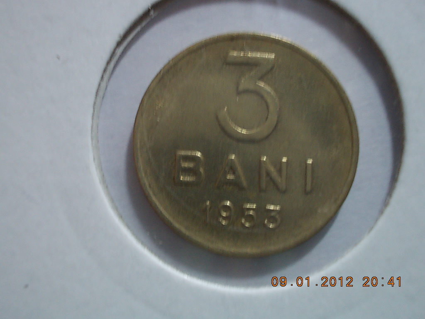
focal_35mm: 43
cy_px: 160
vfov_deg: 33.6
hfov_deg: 43.9
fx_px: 528
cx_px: 212
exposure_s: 1/6
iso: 200
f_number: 3.3
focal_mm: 6.1
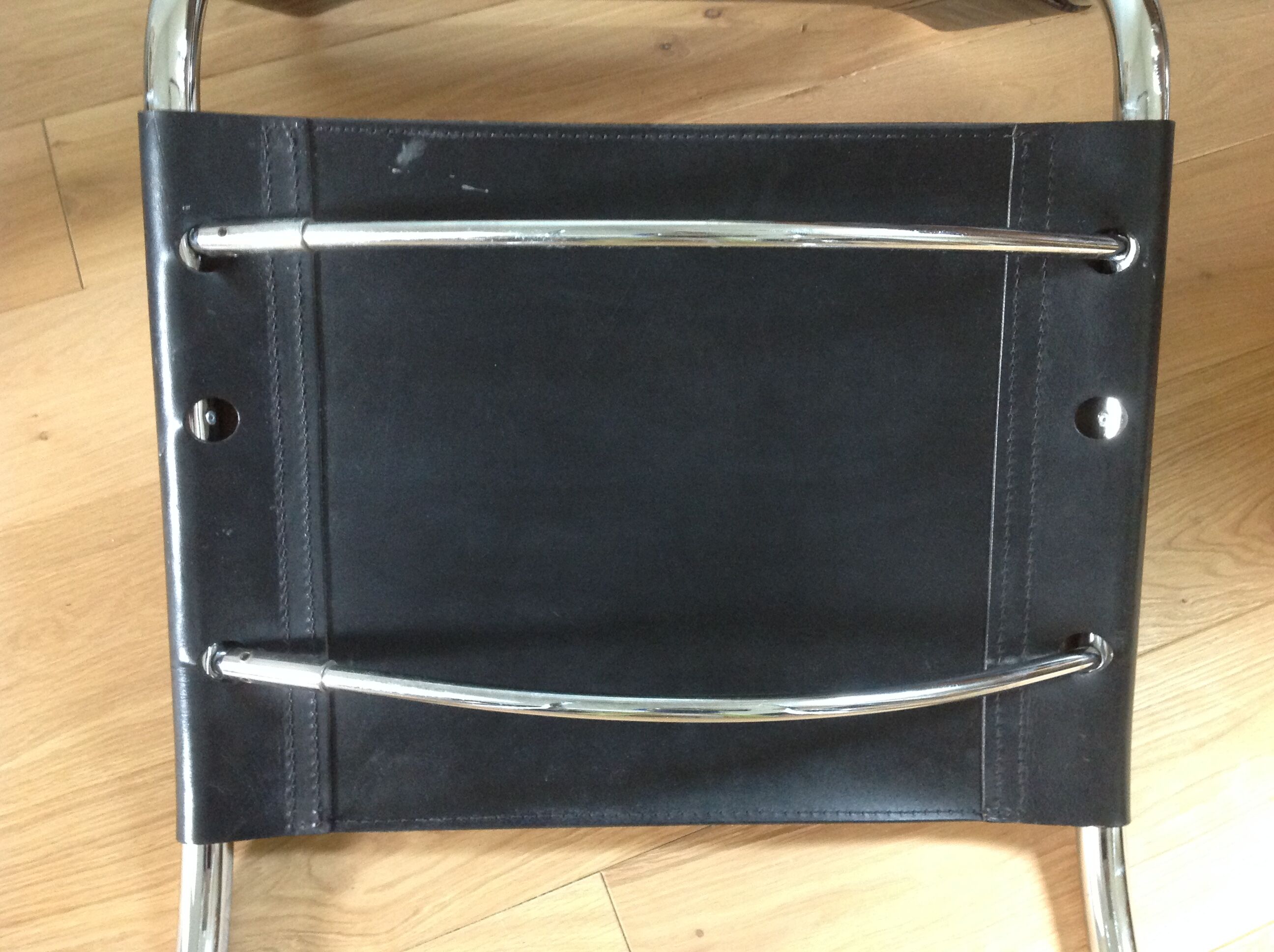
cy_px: 476
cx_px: 637
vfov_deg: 40.6
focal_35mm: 35
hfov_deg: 52.7
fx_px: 1286
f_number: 2.4
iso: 320
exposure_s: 1/15
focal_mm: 4.28
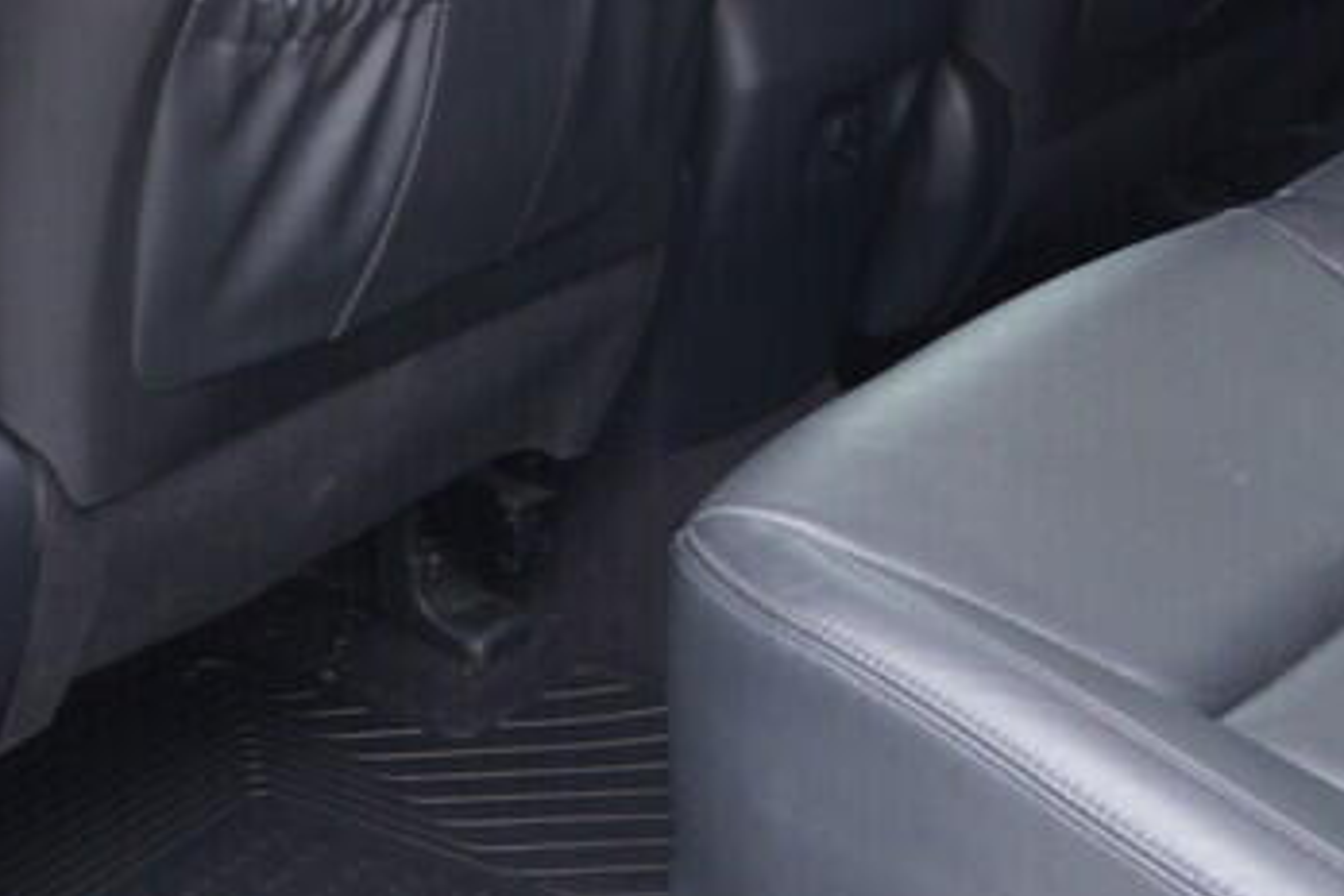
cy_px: -261
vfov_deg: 12.5
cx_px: 699
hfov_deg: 19.3
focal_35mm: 106
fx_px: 3957
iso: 400
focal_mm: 24
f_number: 2.8
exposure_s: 1/40
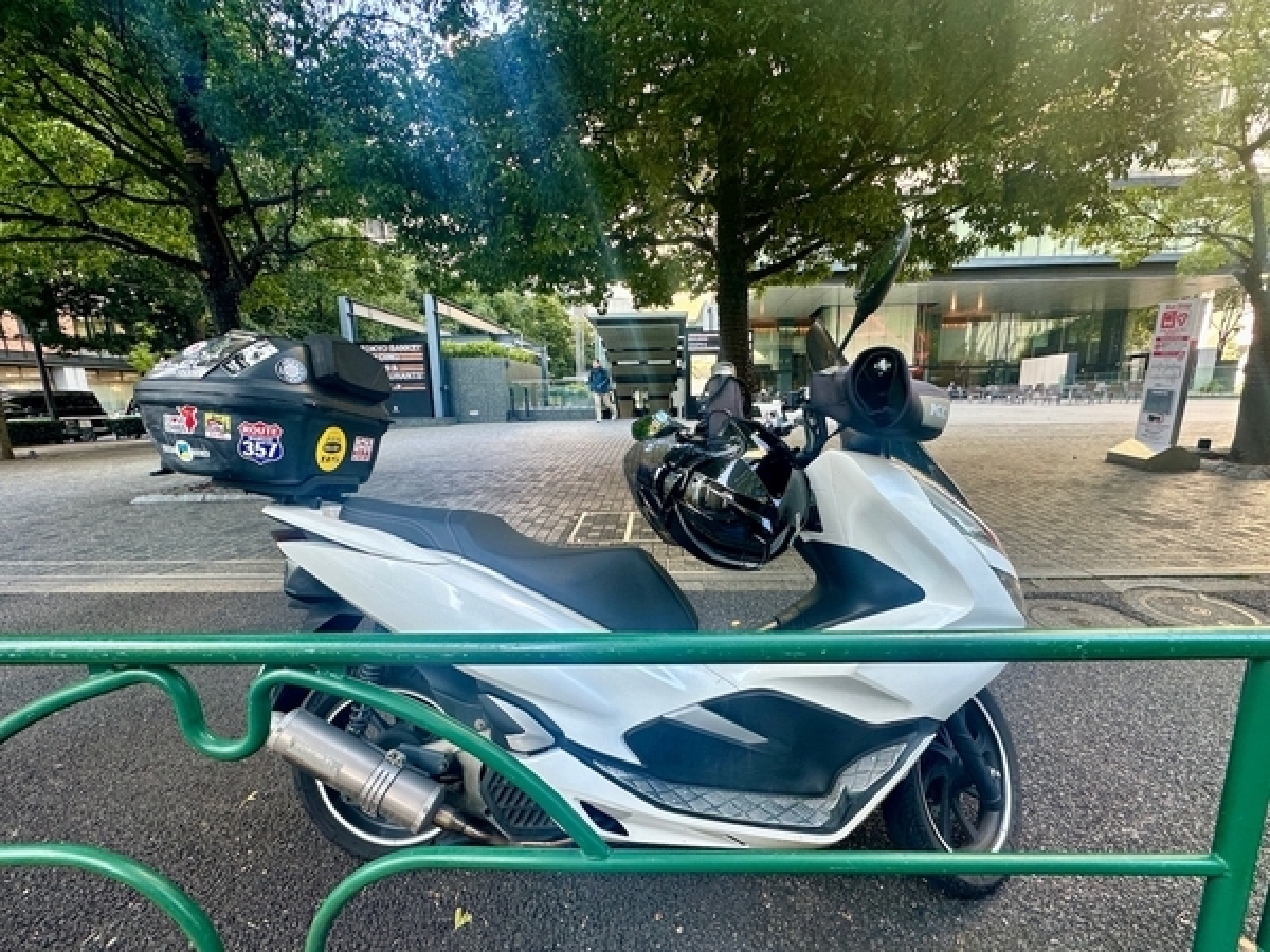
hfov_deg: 102.1
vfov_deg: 85.7
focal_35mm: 14
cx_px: 635
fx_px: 514
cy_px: 476
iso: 64
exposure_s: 1/101
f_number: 2.2
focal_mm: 2.22
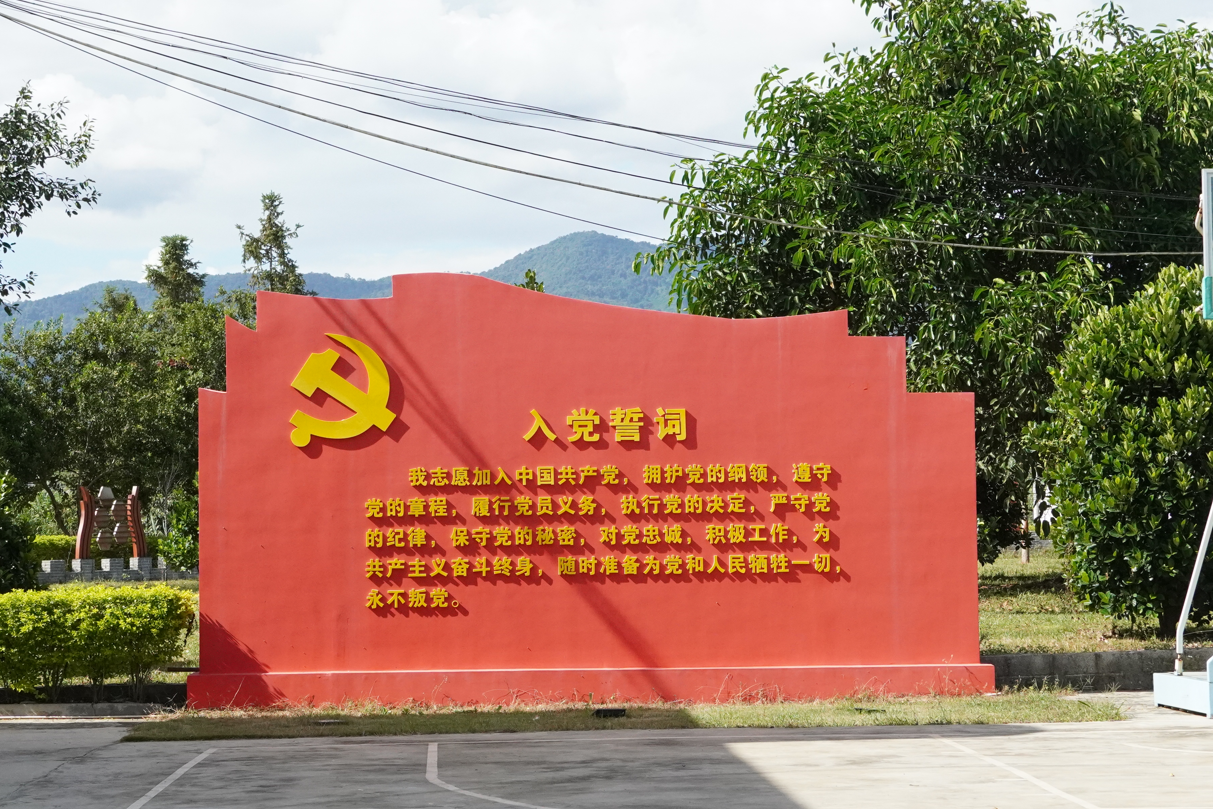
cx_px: 533
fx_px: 2864
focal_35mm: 85
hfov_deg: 23.9
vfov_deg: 16.1
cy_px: 379
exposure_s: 1/4000
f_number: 6.3
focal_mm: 34
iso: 1600
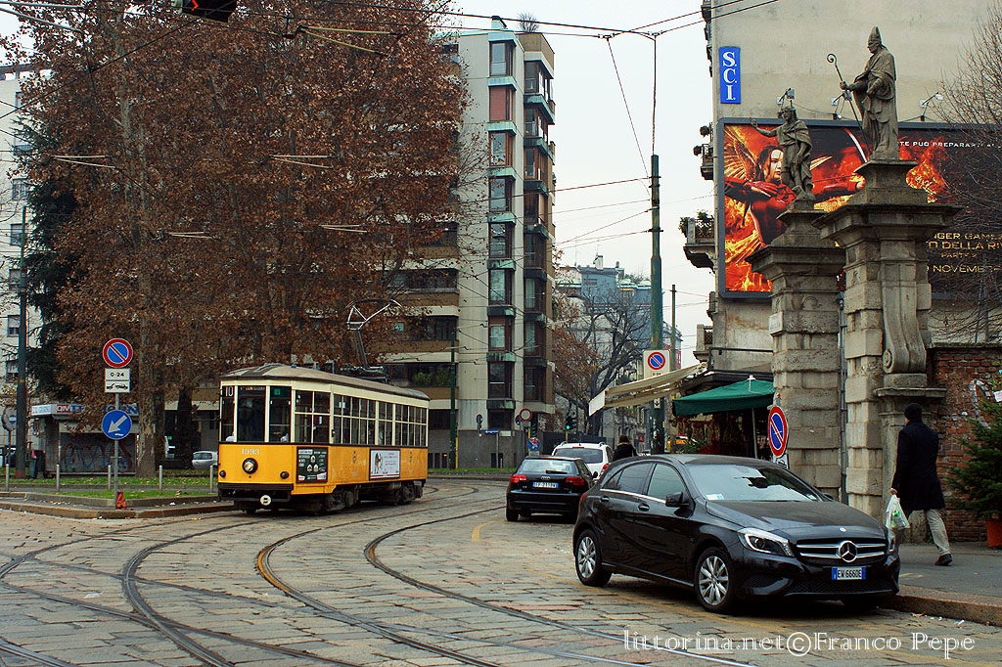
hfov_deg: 43.6
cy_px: 334
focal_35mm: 45
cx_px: 501
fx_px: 1252
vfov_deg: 29.8
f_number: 5
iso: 400
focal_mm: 30
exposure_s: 1/320
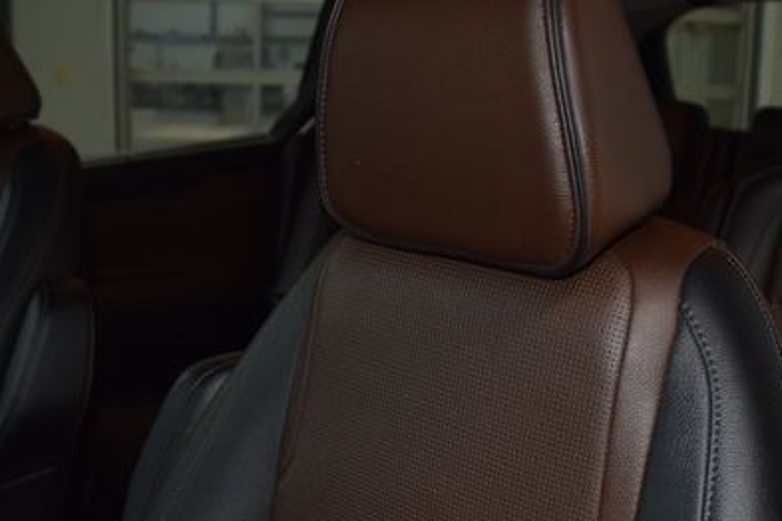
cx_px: 472
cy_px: 260
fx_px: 956
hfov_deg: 44.3
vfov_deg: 30.5
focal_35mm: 44
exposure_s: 1/60
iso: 800
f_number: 3.5
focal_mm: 18
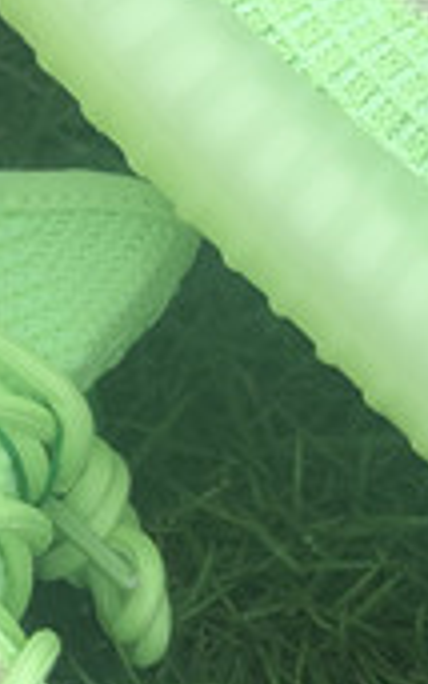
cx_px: 128
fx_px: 4457
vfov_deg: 8.8
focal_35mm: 239
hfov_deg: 5.5
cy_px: 482
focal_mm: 6
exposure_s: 1/120
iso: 16
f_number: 2.4
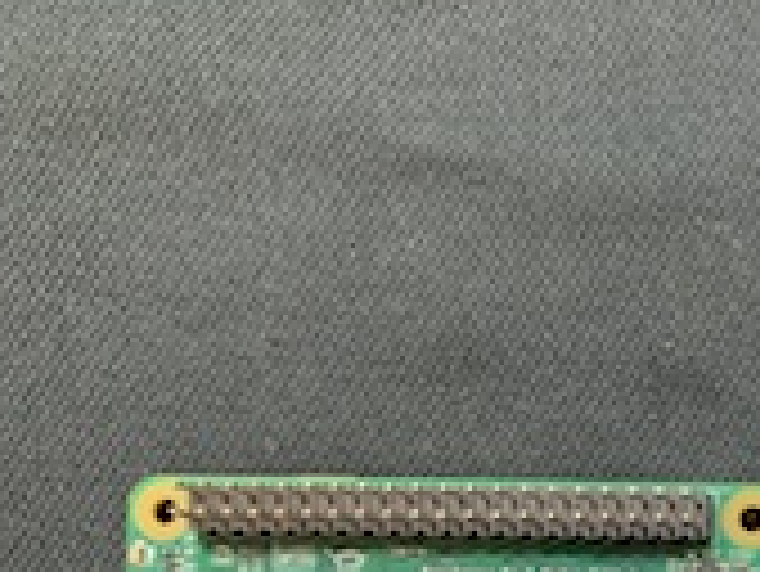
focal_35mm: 77
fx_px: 1692
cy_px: 691
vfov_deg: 18.2
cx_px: 1061
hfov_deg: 22.0
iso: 320
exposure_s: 1/60
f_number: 1.8
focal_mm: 4.25
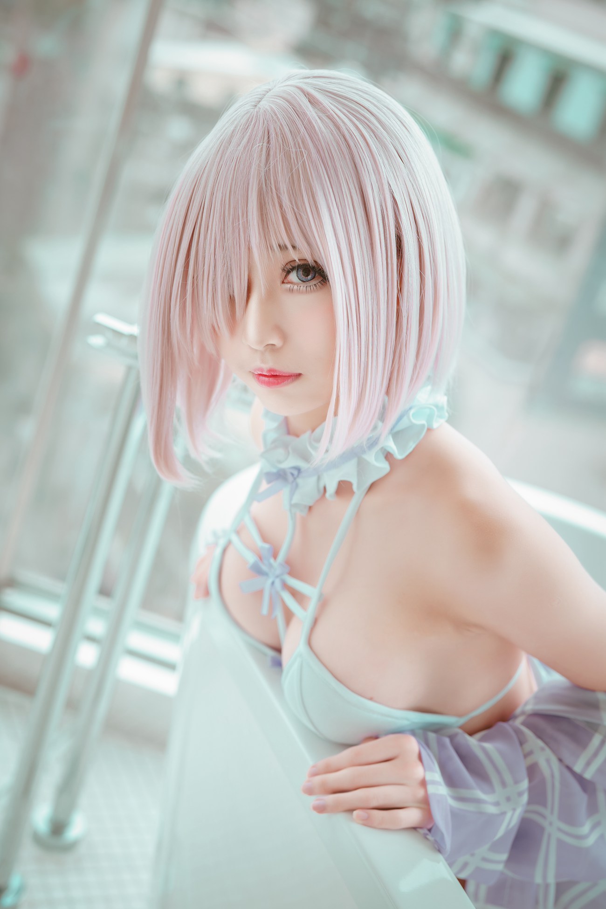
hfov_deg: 27.0
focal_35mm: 50
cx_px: 303
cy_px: 454
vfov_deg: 39.6
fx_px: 1262
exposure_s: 1/125
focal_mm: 50
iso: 200
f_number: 2.8
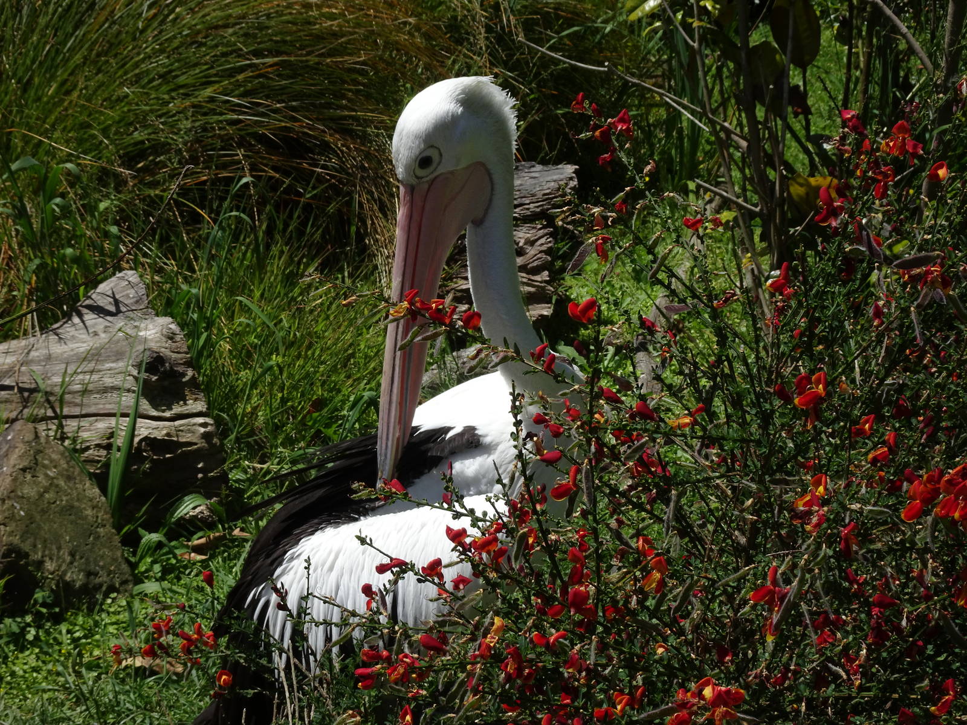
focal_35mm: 80
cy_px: 362
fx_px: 2235
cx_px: 484
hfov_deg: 24.4
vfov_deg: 18.4
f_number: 6.3
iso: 80
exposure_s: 1/500
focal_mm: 13.69
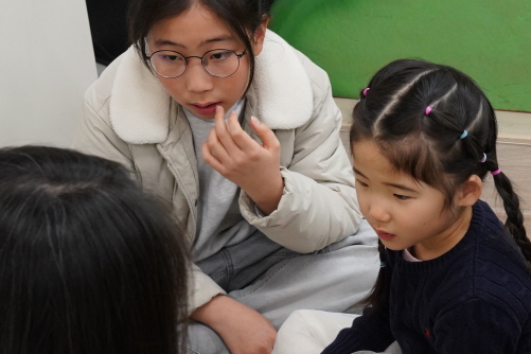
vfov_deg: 14.0
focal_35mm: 96
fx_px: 1416
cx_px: 401
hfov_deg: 21.1
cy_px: 350
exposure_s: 1/60
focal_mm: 37
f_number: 7.1
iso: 2500
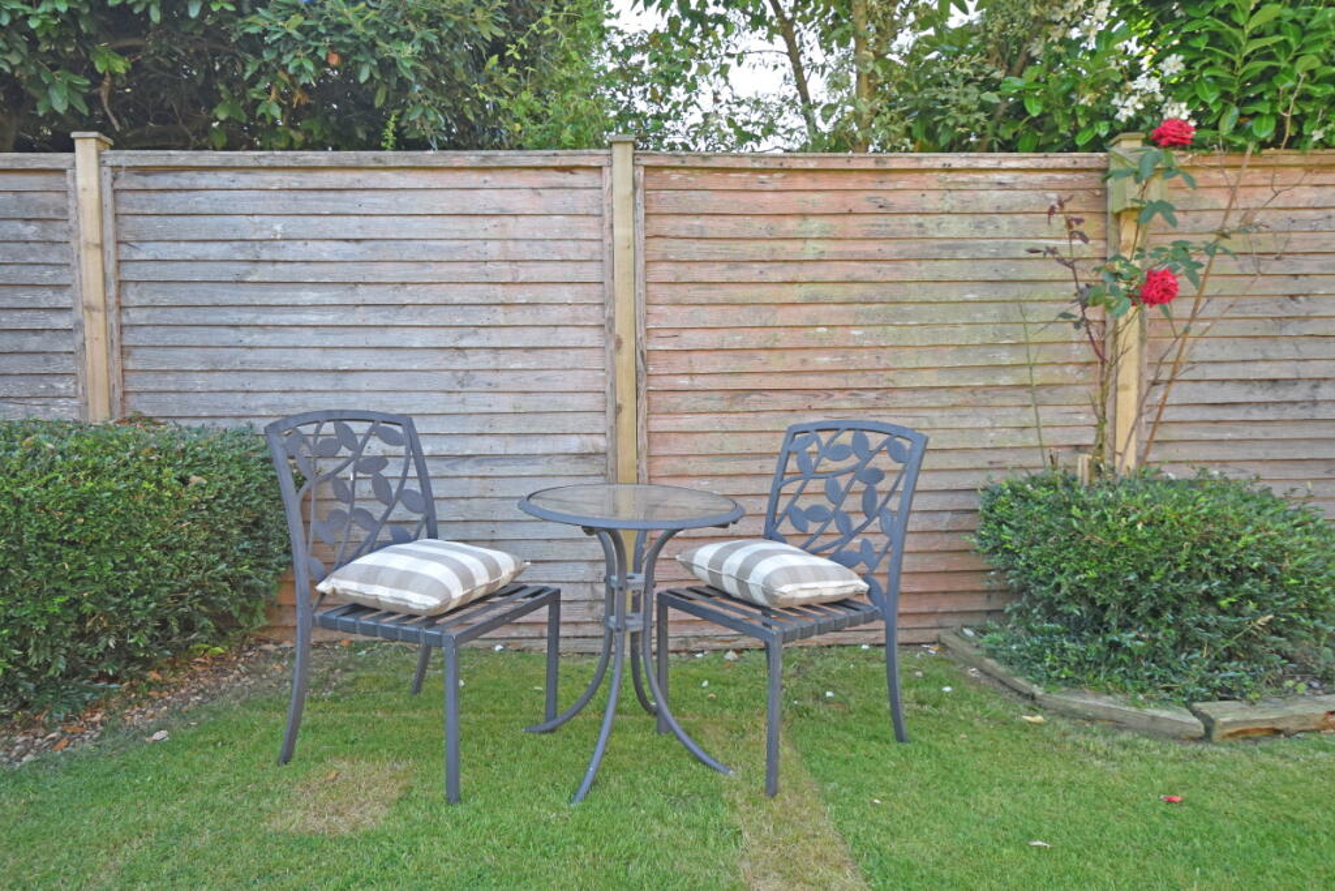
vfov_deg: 59.5
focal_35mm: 21
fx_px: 779
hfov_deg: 81.2
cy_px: 446
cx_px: 668
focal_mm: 14
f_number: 4.5
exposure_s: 1/250
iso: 400
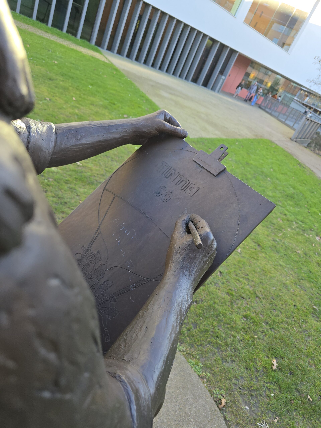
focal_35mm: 23
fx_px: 284
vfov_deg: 73.9
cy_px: 214
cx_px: 160
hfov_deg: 58.9
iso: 64
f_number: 1.7
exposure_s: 1/180
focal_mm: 6.3
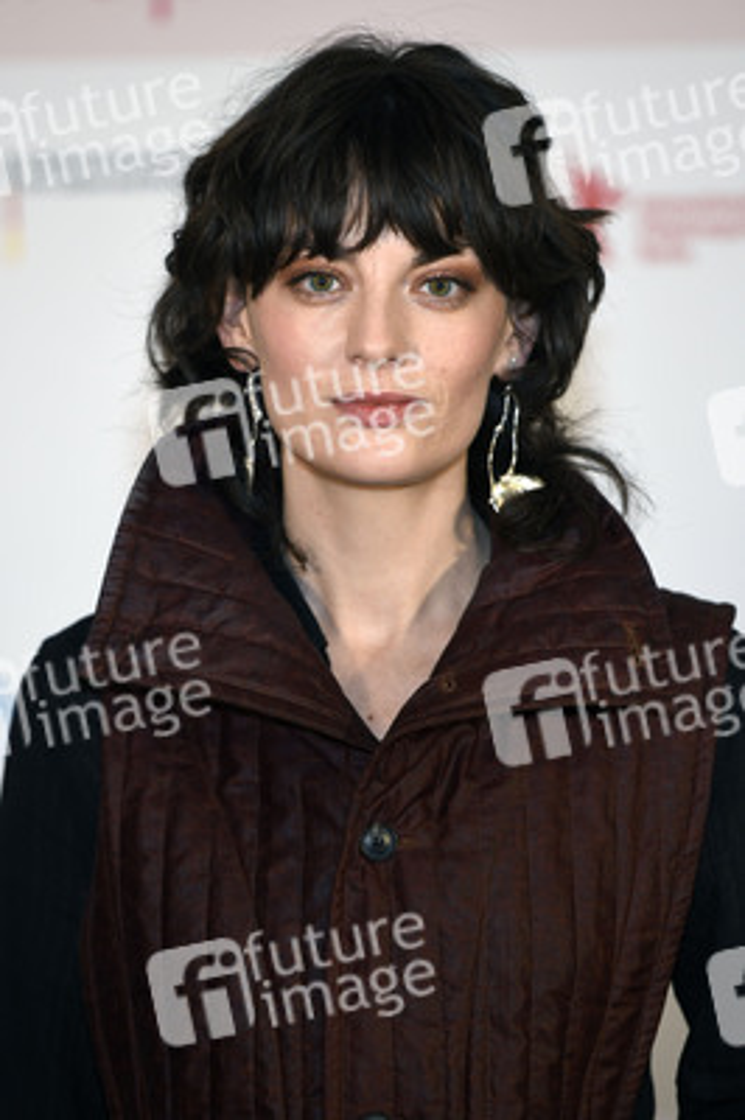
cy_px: 560
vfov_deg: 11.4
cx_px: 372
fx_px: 5597
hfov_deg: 7.6
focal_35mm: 180
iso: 800
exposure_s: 1/250
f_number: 3.5
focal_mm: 180
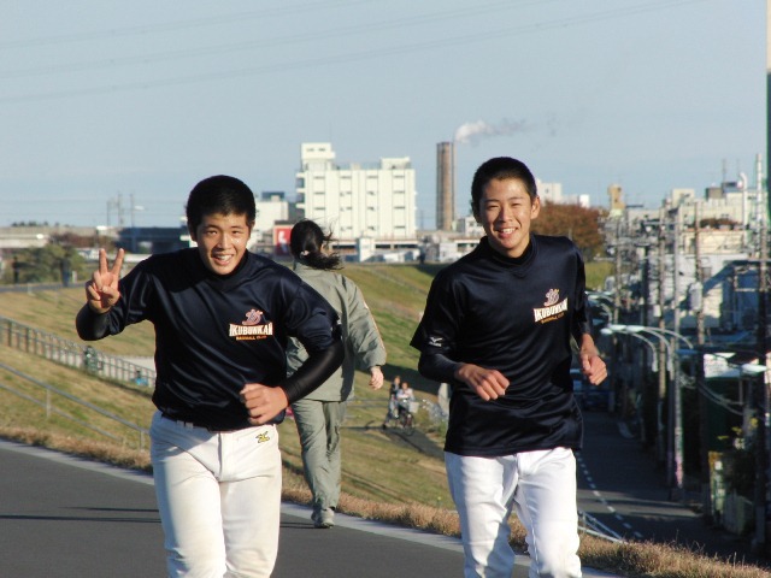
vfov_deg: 4.1
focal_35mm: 366
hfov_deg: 5.4
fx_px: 8152
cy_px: 289
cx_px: 386
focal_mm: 64.7
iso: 100
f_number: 4.7
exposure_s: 1/640
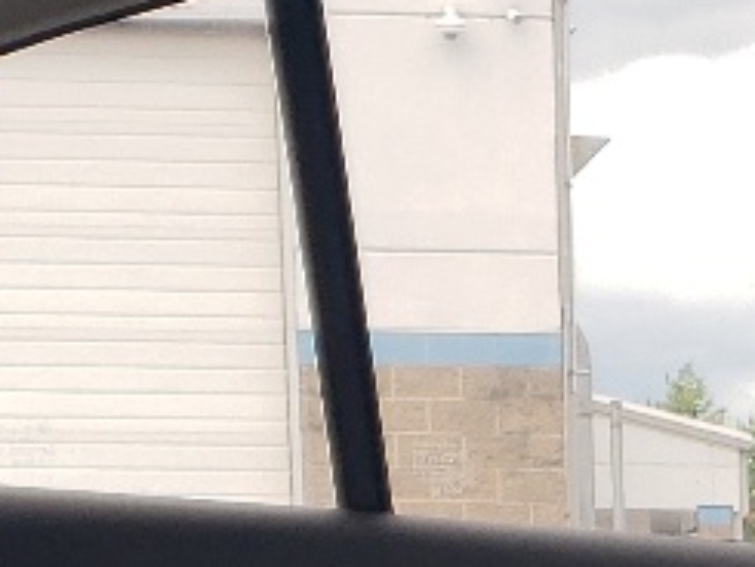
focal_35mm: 170
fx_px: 3710
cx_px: 1042
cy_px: 1267
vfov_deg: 8.2
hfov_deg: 11.3
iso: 50
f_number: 1.5
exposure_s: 1/333
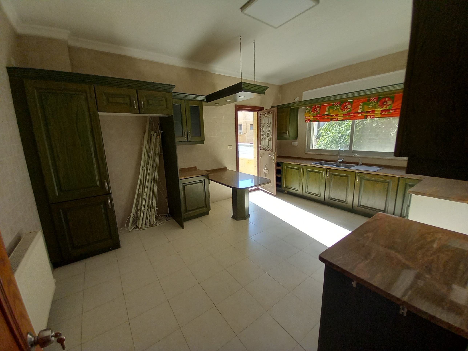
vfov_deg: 89.9
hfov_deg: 106.2
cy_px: 176
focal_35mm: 13
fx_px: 176
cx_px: 234
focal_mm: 1.13
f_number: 2.2
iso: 100
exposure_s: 1/100
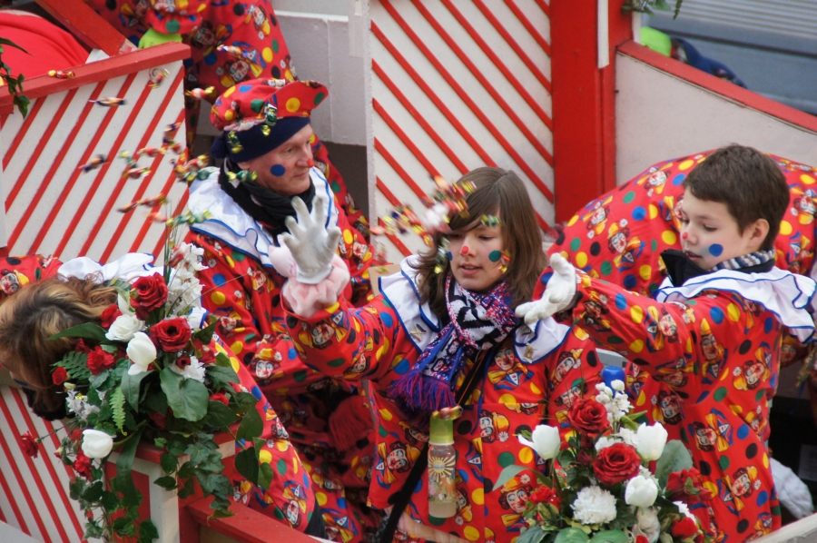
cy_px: 272
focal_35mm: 300
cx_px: 408
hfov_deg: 6.9
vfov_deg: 4.6
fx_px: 6801
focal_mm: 200
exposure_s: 1/160
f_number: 6.3
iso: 1600
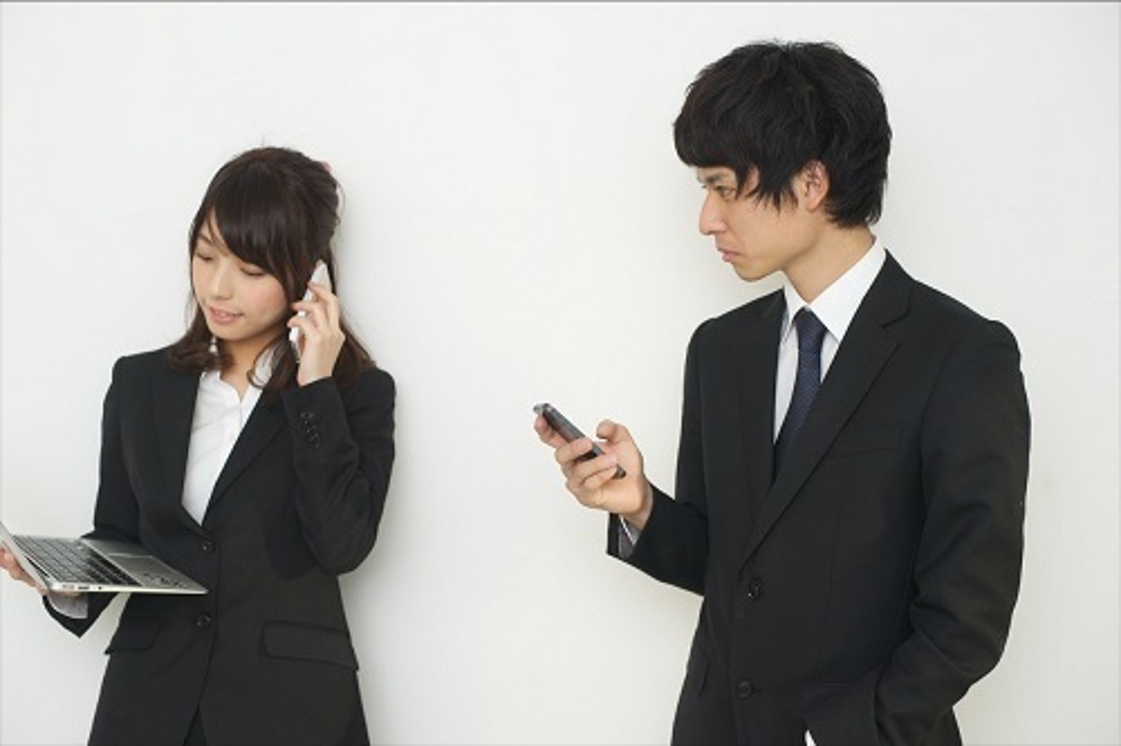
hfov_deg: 39.6
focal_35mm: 50
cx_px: 560
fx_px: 1556
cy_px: 373
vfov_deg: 27.0
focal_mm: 50
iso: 320
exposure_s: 1/125
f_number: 4
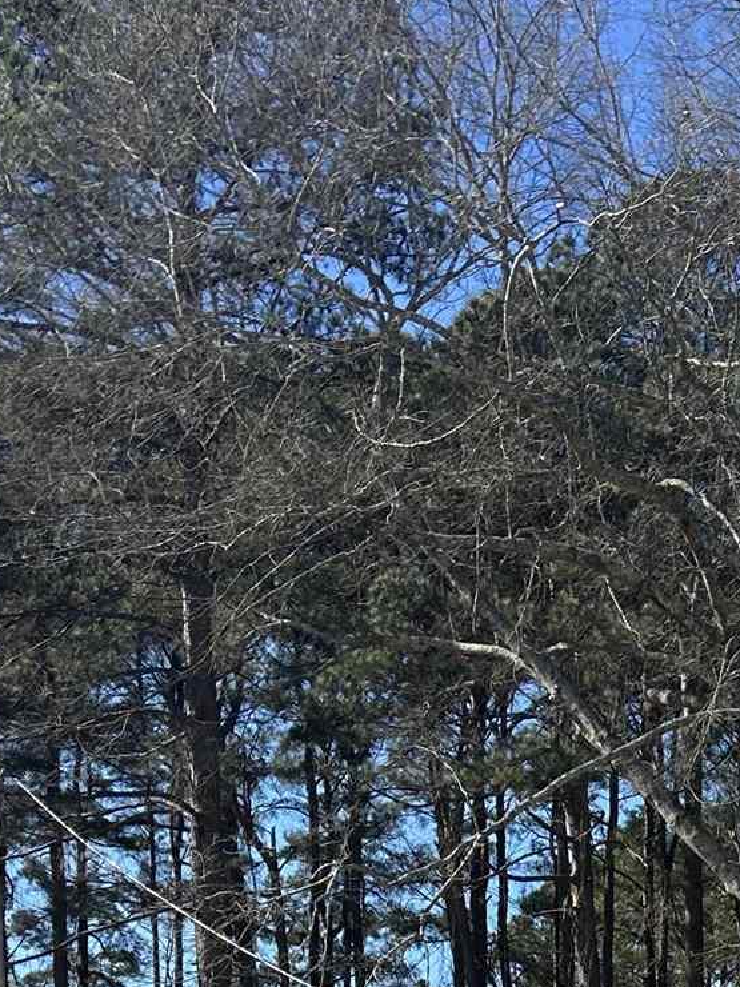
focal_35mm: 81
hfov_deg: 17.5
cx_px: 835
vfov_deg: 20.6
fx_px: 2309
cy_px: 1485
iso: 50
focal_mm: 5.7
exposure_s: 1/2571
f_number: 1.5
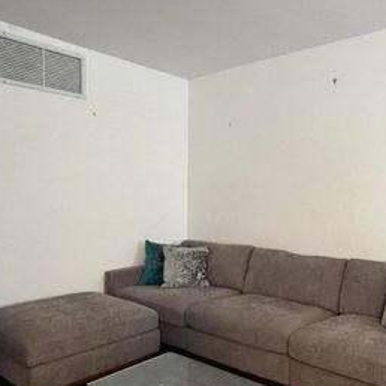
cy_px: 209
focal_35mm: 32
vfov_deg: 51.0
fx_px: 404
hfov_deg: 49.9
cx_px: 268
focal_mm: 2.22
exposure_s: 1/60
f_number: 2.2
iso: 500
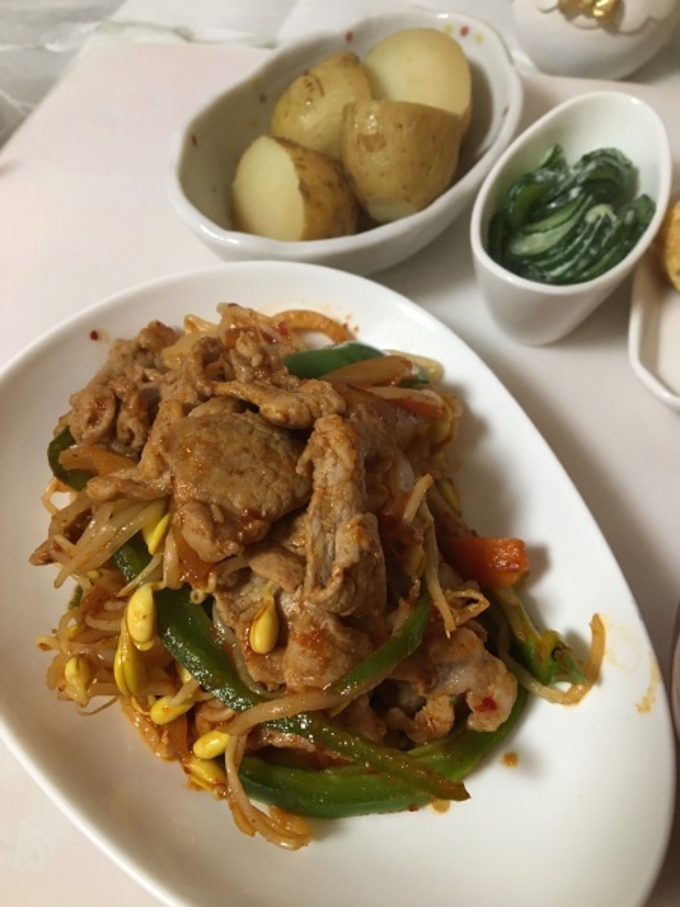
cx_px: 340
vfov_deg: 61.7
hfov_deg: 48.2
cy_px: 454
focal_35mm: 29
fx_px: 760
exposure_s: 1/24
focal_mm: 4.15
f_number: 2.2
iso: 200
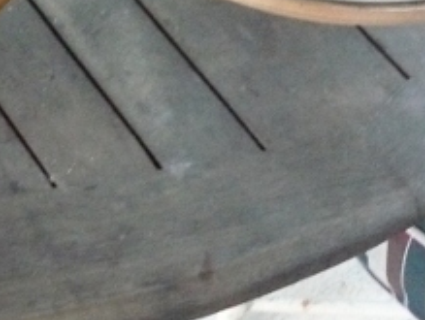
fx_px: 1291
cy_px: 41
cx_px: 56
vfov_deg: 14.0
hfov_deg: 18.4
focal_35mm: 105
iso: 800
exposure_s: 1/25
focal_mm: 6
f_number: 2.8
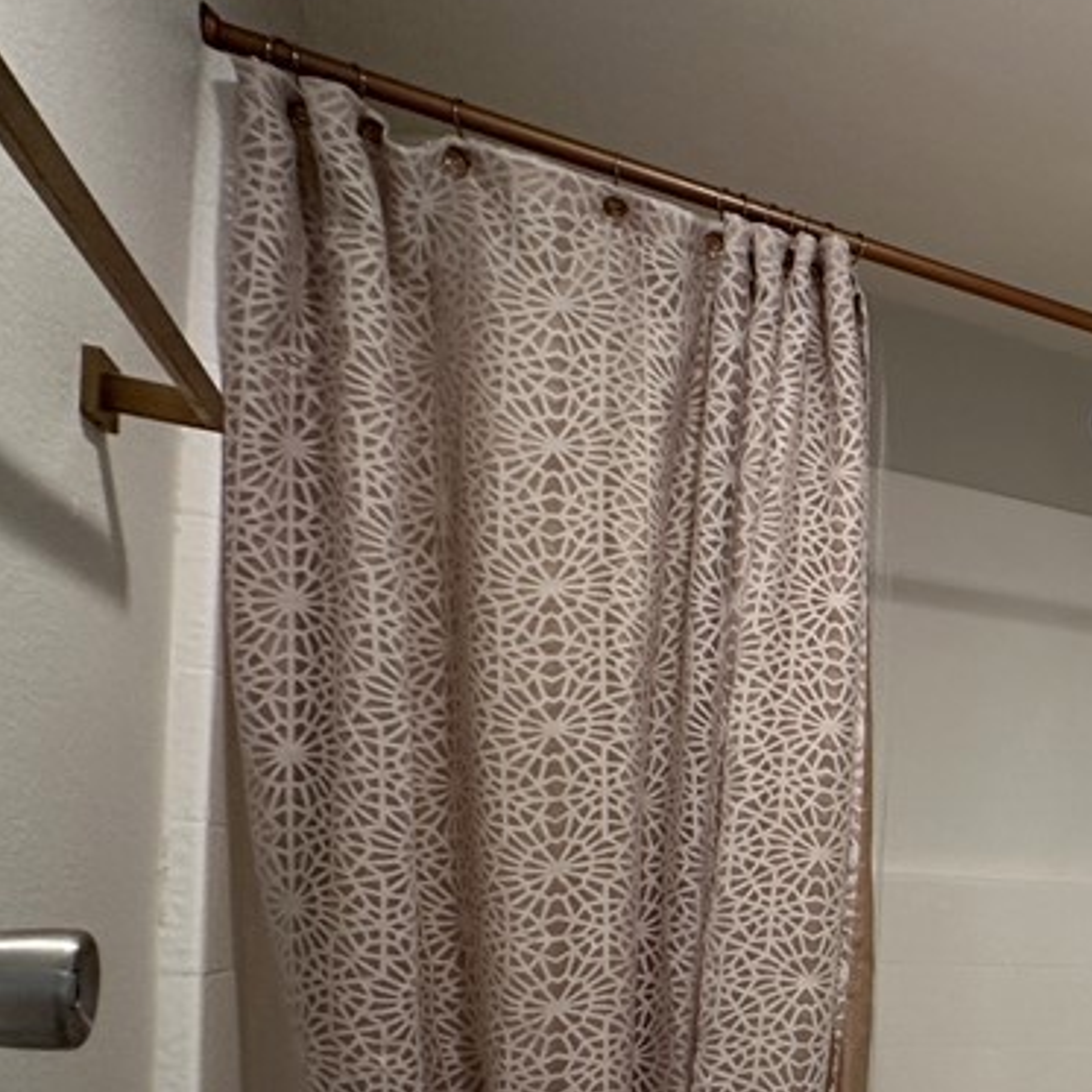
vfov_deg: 45.0
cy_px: 937
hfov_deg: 36.0
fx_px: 1213
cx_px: 1353
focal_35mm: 34
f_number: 2.2
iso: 160
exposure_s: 1/60
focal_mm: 2.22
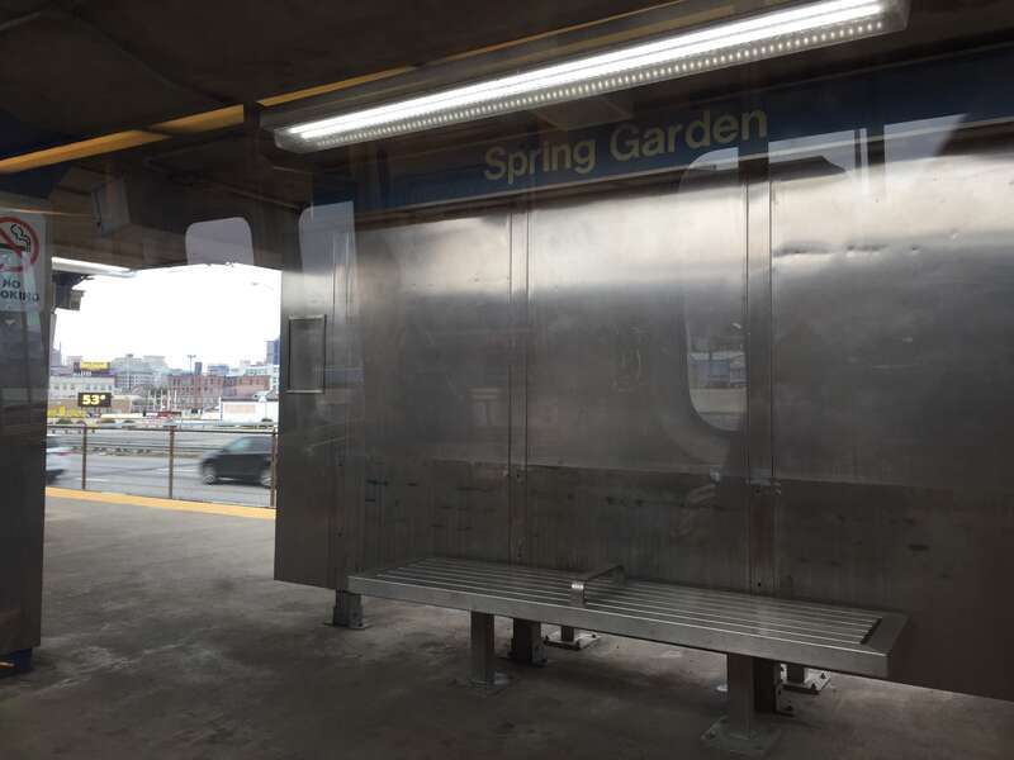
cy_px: 380
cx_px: 507
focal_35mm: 29
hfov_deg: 61.7
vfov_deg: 48.2
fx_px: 849
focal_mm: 4.15
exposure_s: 1/60
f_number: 2.2
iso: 32
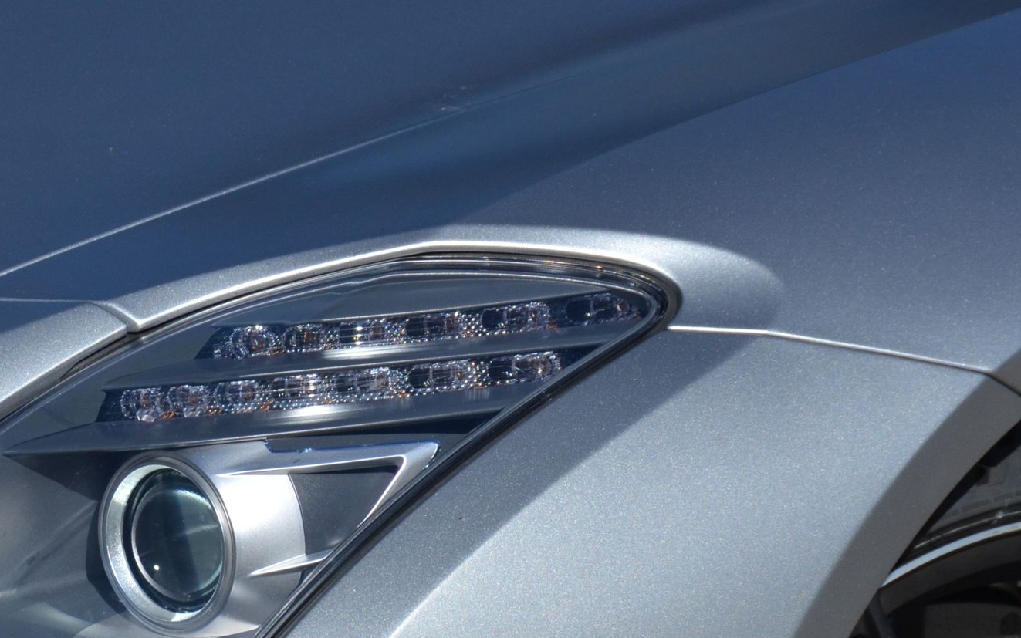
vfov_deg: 3.8
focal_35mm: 346
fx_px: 9628
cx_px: 188
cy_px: 583
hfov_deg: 6.1
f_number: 8
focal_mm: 120
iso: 400
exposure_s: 1/2000
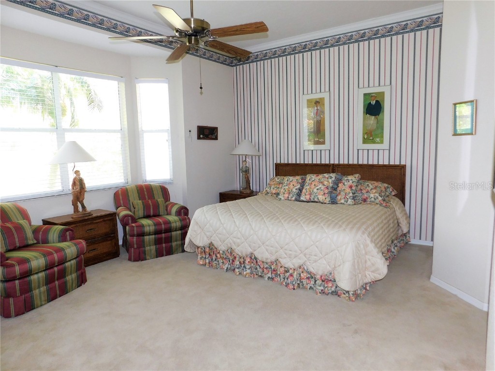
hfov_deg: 73.9
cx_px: 248
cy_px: 186
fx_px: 329
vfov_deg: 58.9
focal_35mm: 23
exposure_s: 1/30
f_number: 3
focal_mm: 4
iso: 200
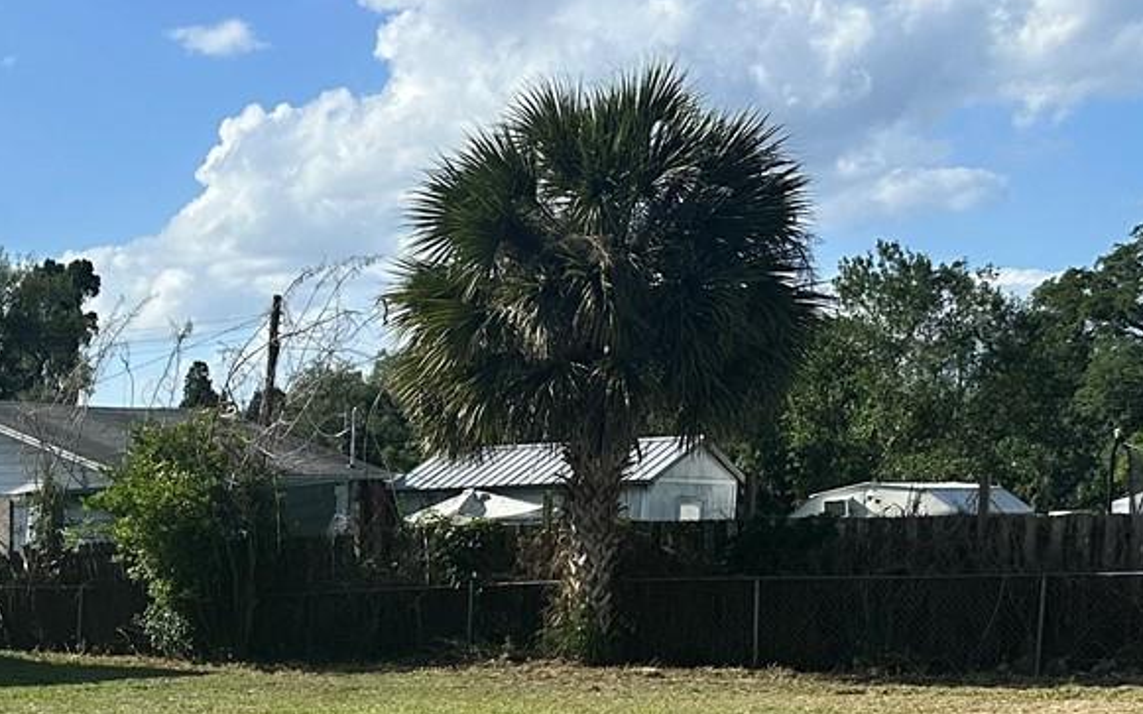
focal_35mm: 70
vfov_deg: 17.4
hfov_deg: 25.9
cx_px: -264
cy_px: 942
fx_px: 2180
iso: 80
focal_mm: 6.86
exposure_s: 1/5000
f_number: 1.78
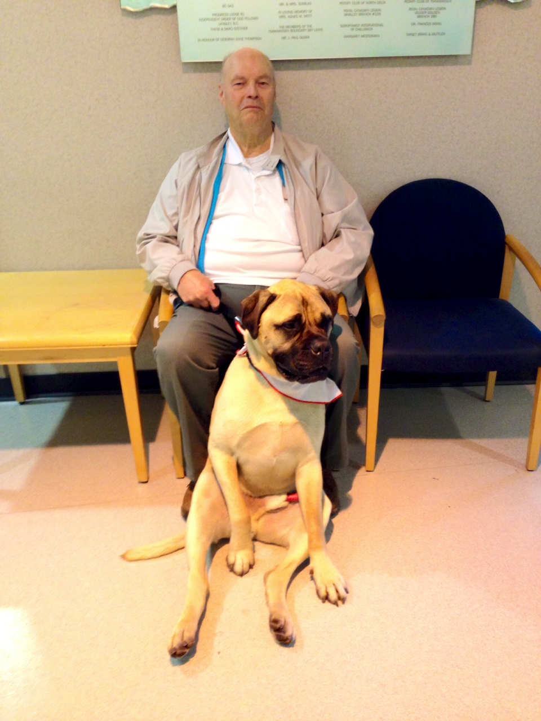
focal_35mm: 33
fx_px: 688
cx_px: 270
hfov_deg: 42.9
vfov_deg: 55.4
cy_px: 360
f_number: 2.4
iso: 200
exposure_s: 1/20
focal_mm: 4.12
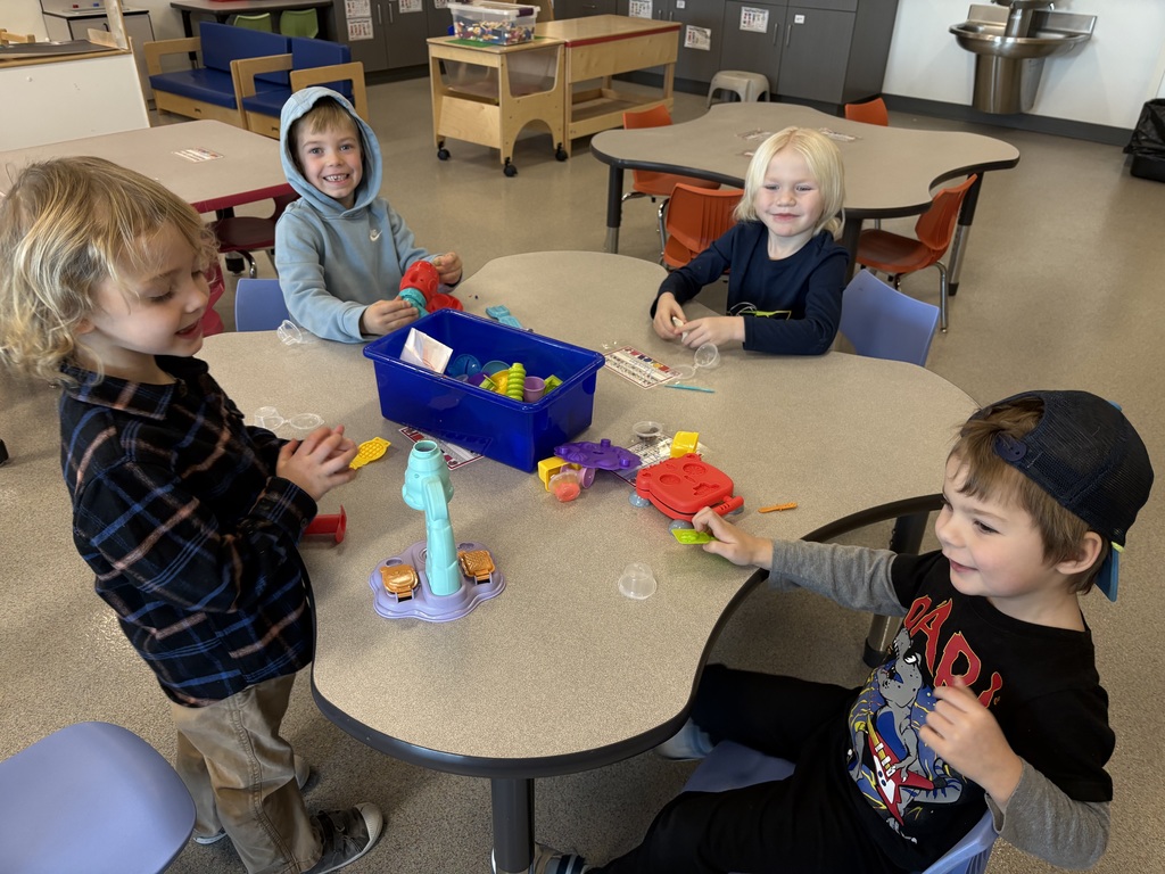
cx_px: 582
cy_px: 437
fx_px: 875
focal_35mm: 26
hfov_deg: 67.3
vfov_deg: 53.1
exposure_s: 1/60
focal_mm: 5.96
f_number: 1.6
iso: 125
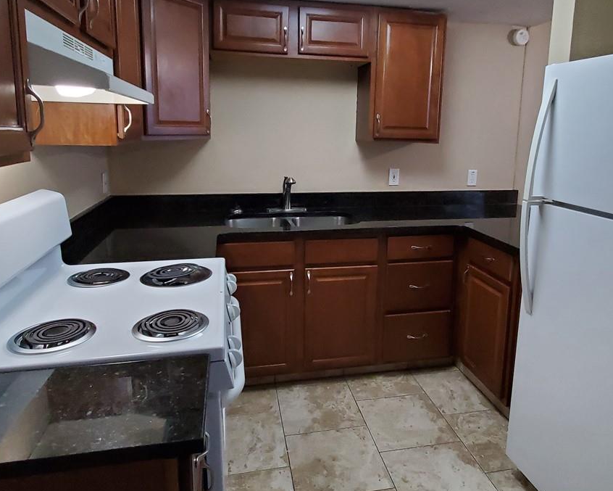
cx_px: 325
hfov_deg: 70.2
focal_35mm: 24
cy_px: 199
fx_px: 435
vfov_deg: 58.4
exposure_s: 1/59
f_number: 2.2
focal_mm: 1.8
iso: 500
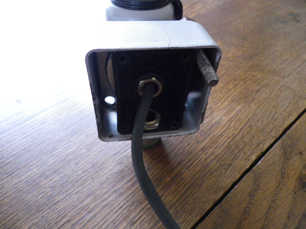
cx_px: 153
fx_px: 248
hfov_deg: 63.4
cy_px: 114
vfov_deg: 49.7
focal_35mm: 28
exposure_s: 1/60
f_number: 2.6
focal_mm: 4.9
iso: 640
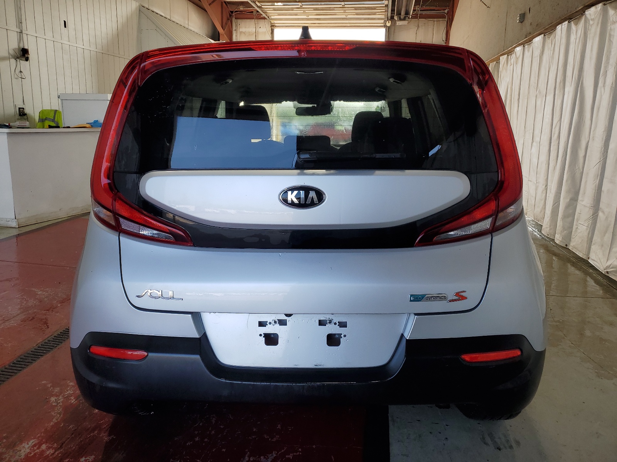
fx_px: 463
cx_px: 308
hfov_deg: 67.3
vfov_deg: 53.1
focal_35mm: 26
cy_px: 231
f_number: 1.5
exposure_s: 1/312
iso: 50
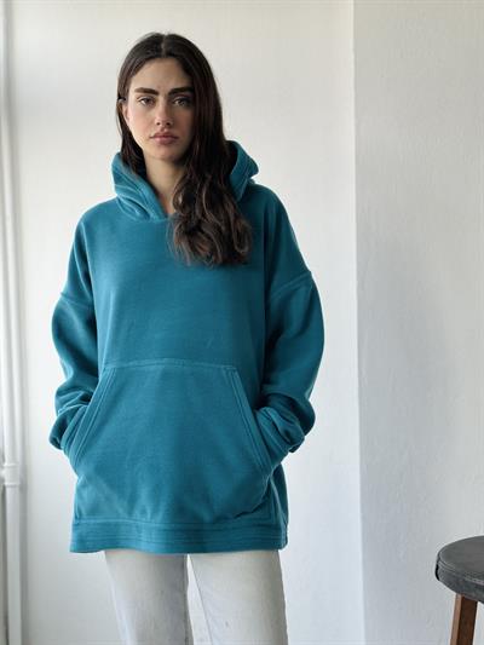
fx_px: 894
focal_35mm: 48
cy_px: 322
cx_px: 242
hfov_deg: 30.3
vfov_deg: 39.6
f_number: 1.78
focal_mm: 6.76
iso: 64
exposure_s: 1/227
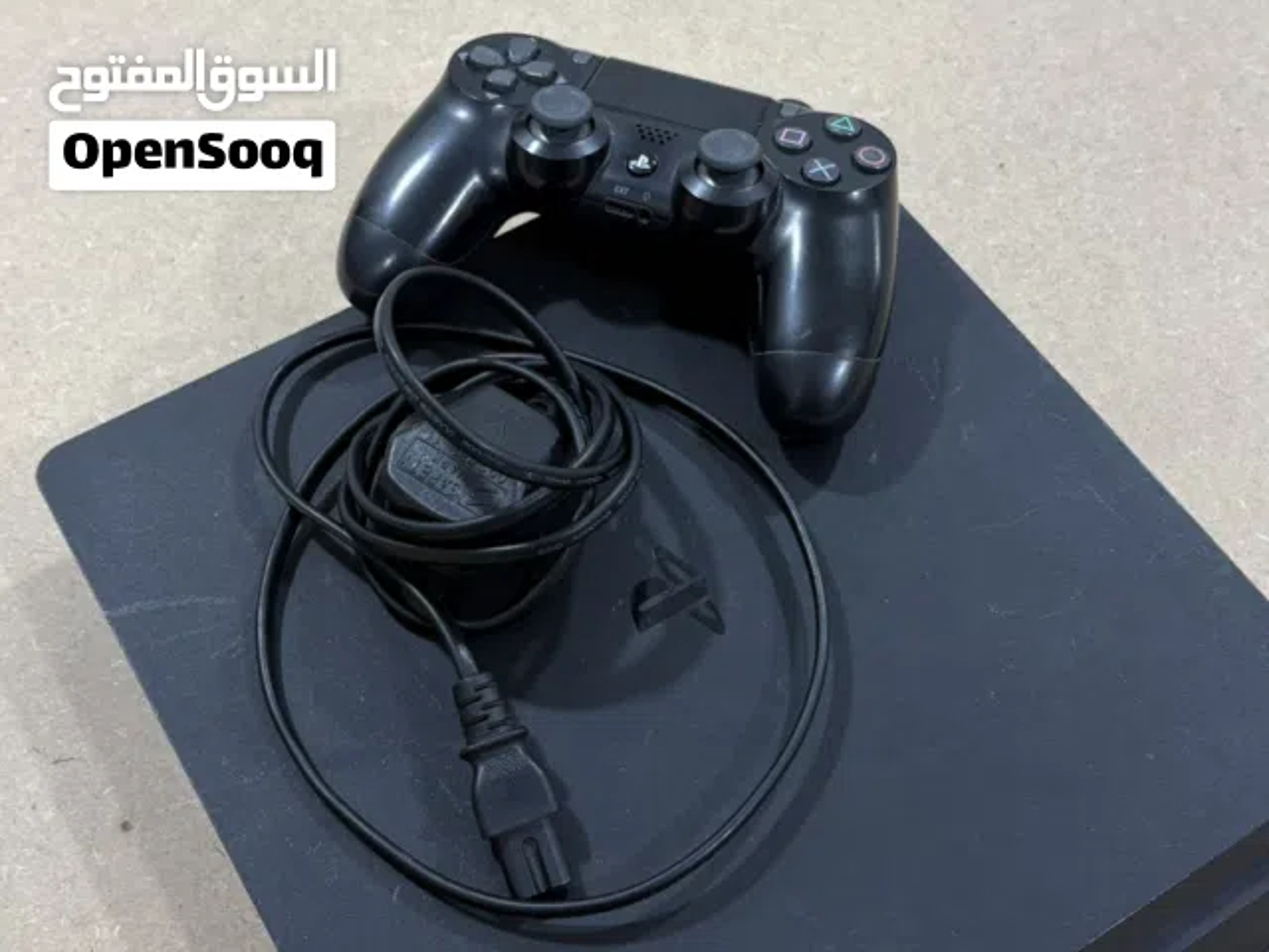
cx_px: 634
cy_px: 476
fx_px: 953
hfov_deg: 67.3
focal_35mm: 26
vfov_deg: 53.1
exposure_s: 1/50
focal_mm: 5.96
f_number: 1.6
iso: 160
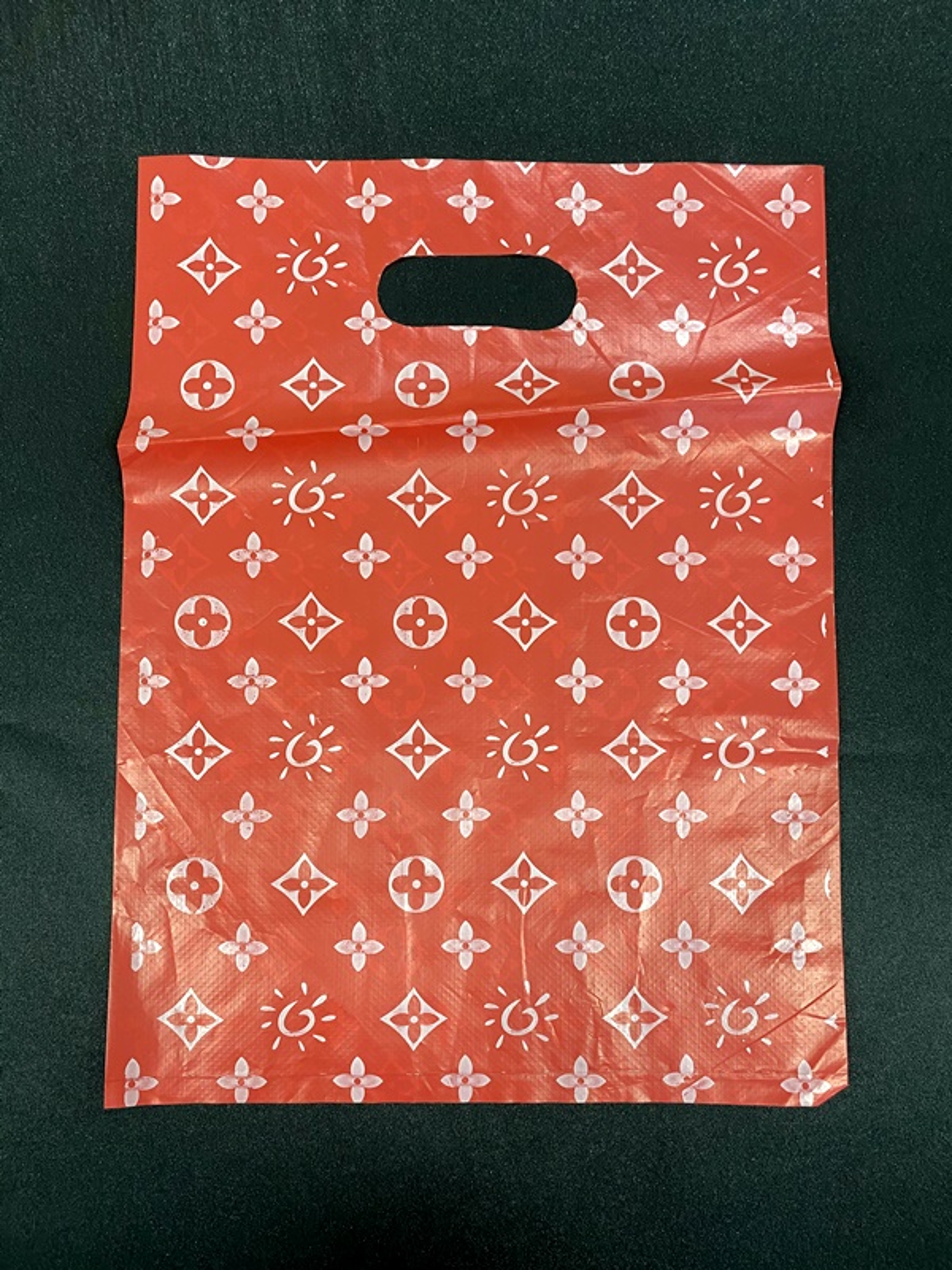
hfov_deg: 53.1
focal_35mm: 26
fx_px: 953
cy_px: 635
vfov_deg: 67.3
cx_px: 476
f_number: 1.8
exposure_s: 1/60
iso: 250
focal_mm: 4.25
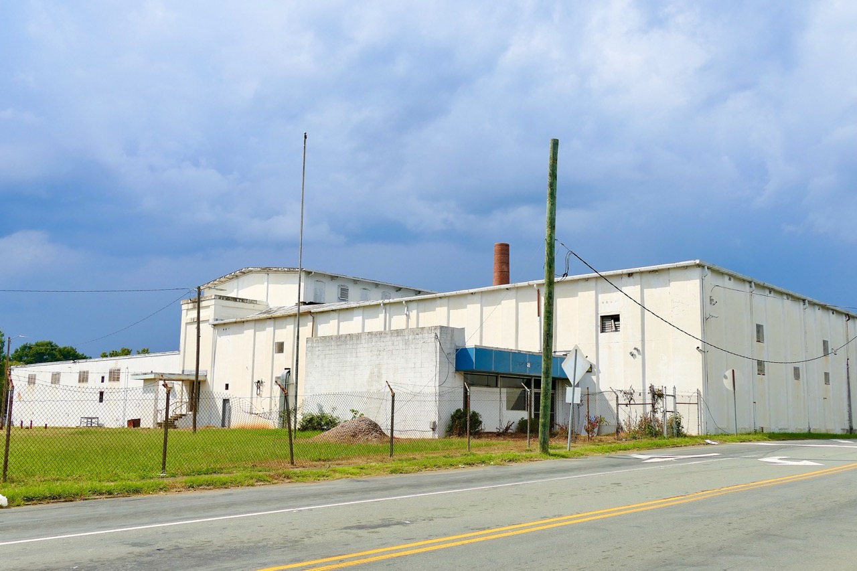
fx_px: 714
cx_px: 428
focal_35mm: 30
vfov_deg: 43.6
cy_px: 286
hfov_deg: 61.9
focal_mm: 10.85
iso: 125
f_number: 3.4
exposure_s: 1/1600
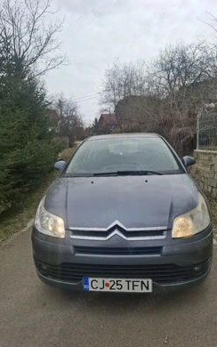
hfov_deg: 49.3
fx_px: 236
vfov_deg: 72.5
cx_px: 103
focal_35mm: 25
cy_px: 171
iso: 50
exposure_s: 1/2000
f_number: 1.8
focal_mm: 5.54
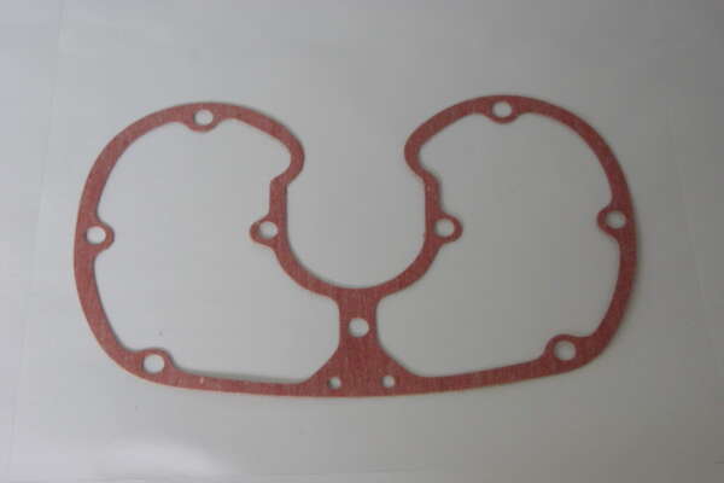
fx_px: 1448
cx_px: 362
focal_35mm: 72
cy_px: 242
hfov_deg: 28.1
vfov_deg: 18.9
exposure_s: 1/60
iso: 800
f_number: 5.6
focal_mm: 48
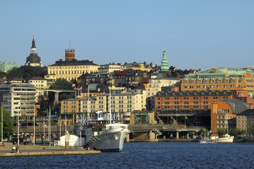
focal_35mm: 232
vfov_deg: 5.9
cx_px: 127
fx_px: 1639
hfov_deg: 8.9
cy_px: 84
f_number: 9
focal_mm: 155
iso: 100
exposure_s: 1/400
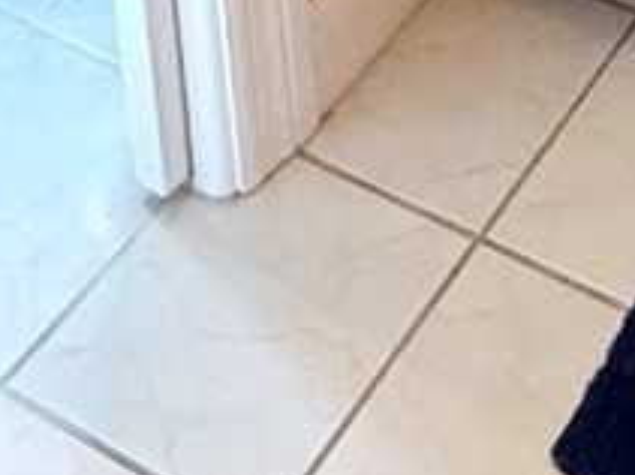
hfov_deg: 17.4
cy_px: -1115
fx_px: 1943
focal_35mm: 106
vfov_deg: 9.4
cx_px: 834
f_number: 2.2
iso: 200
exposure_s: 1/120
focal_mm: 2.22
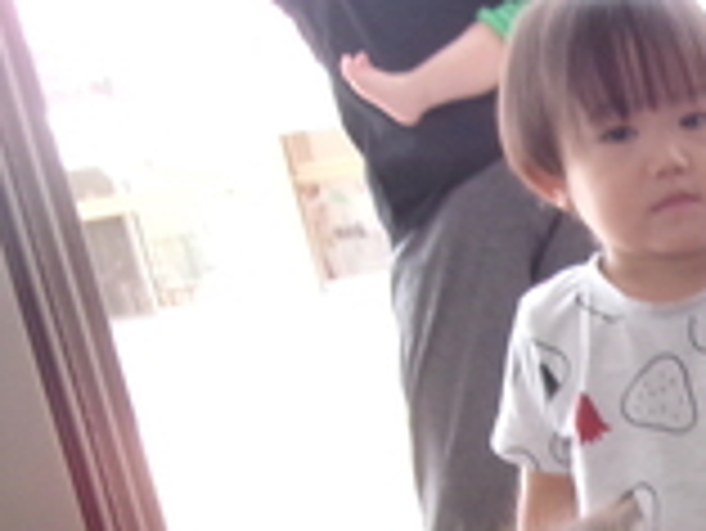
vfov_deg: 15.8
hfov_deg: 19.1
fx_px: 1817
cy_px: 686
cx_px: 1079
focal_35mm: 89
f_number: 3.9
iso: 287
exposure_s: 1/125
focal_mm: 5.1
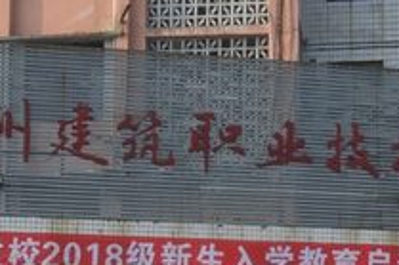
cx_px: 172
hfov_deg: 22.4
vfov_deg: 14.7
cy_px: 286
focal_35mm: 91
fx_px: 1008
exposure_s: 1/800
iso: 100
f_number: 4
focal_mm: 38
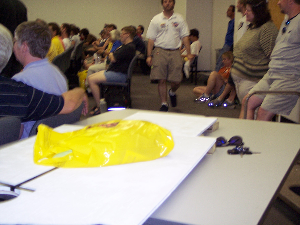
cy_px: 112
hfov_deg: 36.8
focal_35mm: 52
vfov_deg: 28.0
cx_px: 150
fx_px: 451
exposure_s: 1/30
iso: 140
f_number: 3.4
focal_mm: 10.7
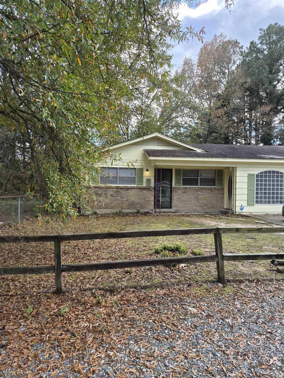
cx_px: 142
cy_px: 189
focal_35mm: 23
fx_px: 252
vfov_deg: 73.9
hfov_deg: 58.9
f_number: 1.8
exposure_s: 1/2504
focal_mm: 5.4
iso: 80
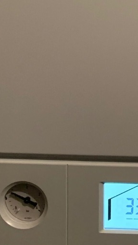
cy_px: -2
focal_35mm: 80
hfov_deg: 14.0
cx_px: 221
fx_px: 520
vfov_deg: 25.2
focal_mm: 4.25
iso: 250
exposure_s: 1/50
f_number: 1.8
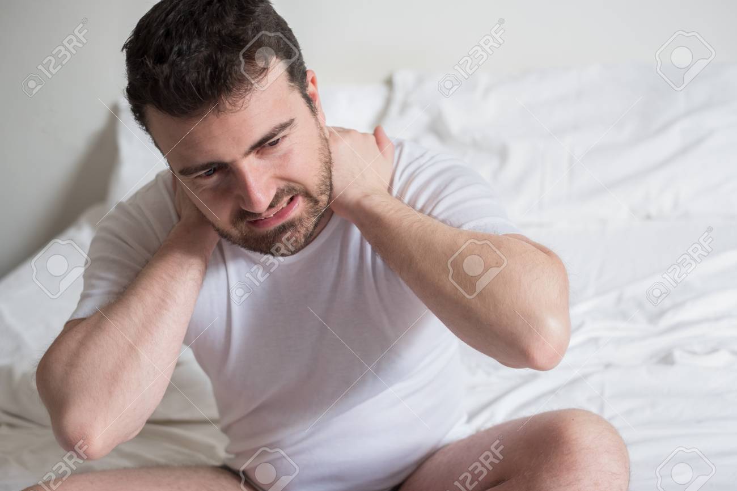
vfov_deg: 25.5
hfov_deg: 37.5
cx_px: 368
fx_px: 1085
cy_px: 246
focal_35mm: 53
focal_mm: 35
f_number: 2.8
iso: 400
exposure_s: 1/70
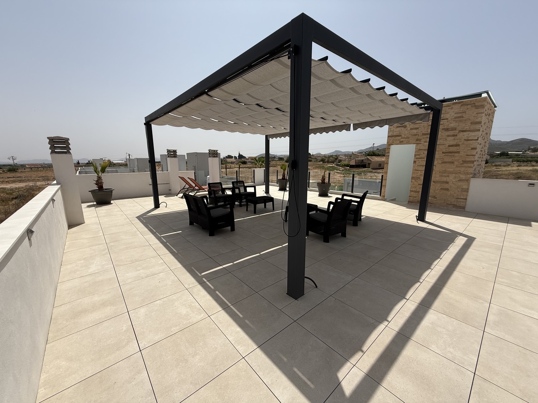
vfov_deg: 85.7
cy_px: 202
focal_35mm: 14
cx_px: 269
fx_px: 218
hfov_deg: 102.1
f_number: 2.2
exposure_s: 1/3125
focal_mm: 2.22
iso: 50
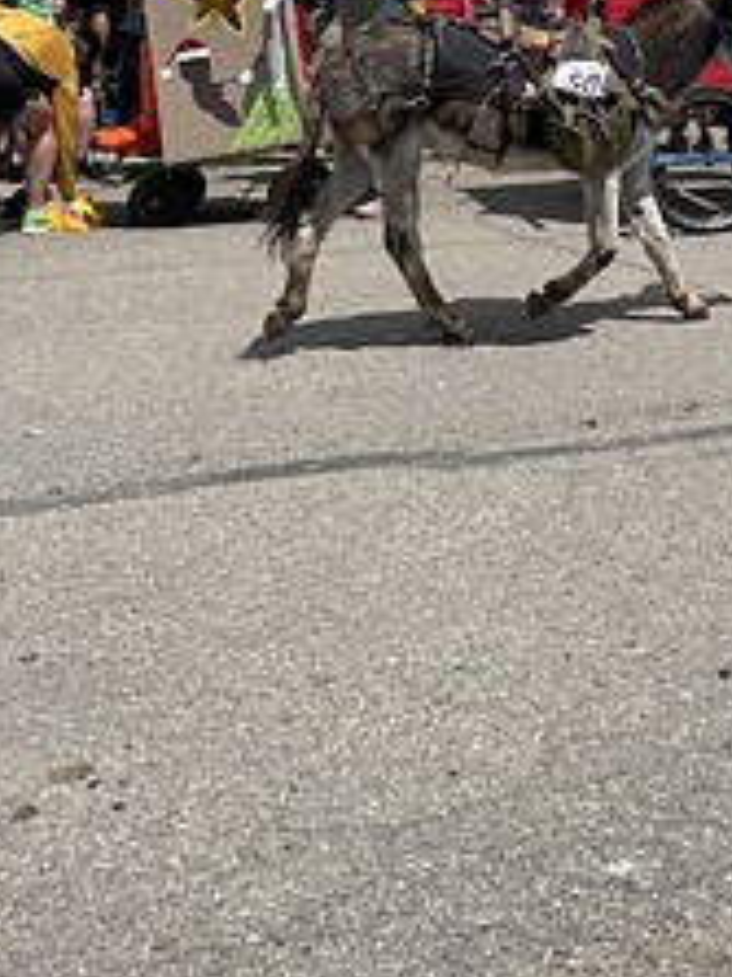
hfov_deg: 24.8
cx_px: 736
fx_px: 1580
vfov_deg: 31.8
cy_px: 4
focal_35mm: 56
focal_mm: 4.2
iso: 32
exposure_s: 1/6494
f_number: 1.6
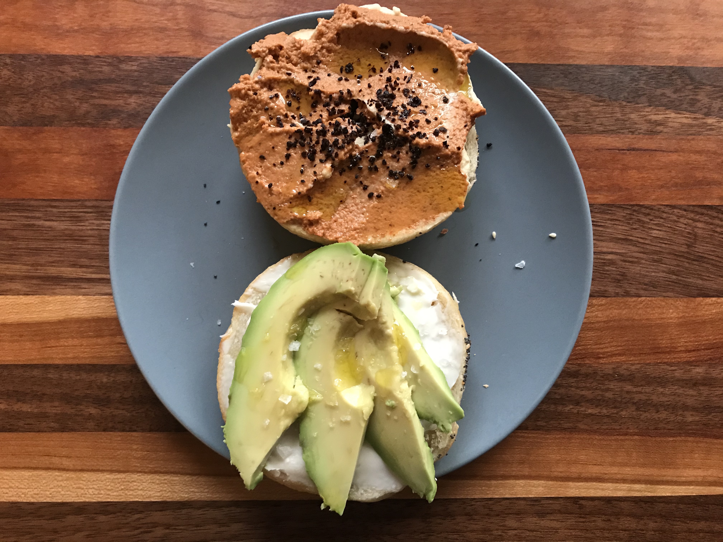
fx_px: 585
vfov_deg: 49.7
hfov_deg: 63.4
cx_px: 362
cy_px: 271
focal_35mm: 28
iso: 100
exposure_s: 1/15
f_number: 1.8
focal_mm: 3.99
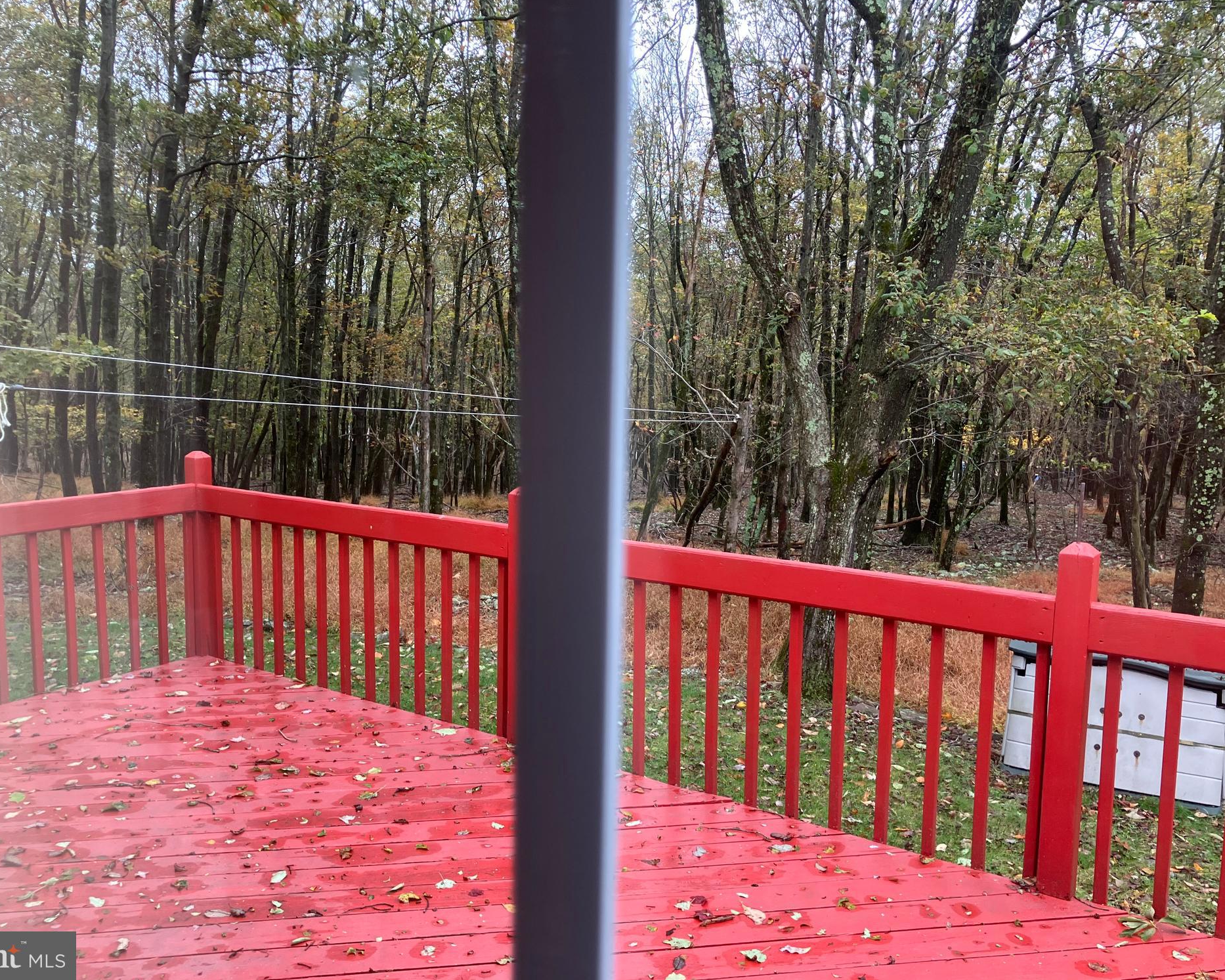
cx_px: 584
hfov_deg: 58.7
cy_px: 481
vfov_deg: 48.5
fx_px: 1088
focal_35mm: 30
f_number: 1.8
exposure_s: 1/120
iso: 50
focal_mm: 3.99
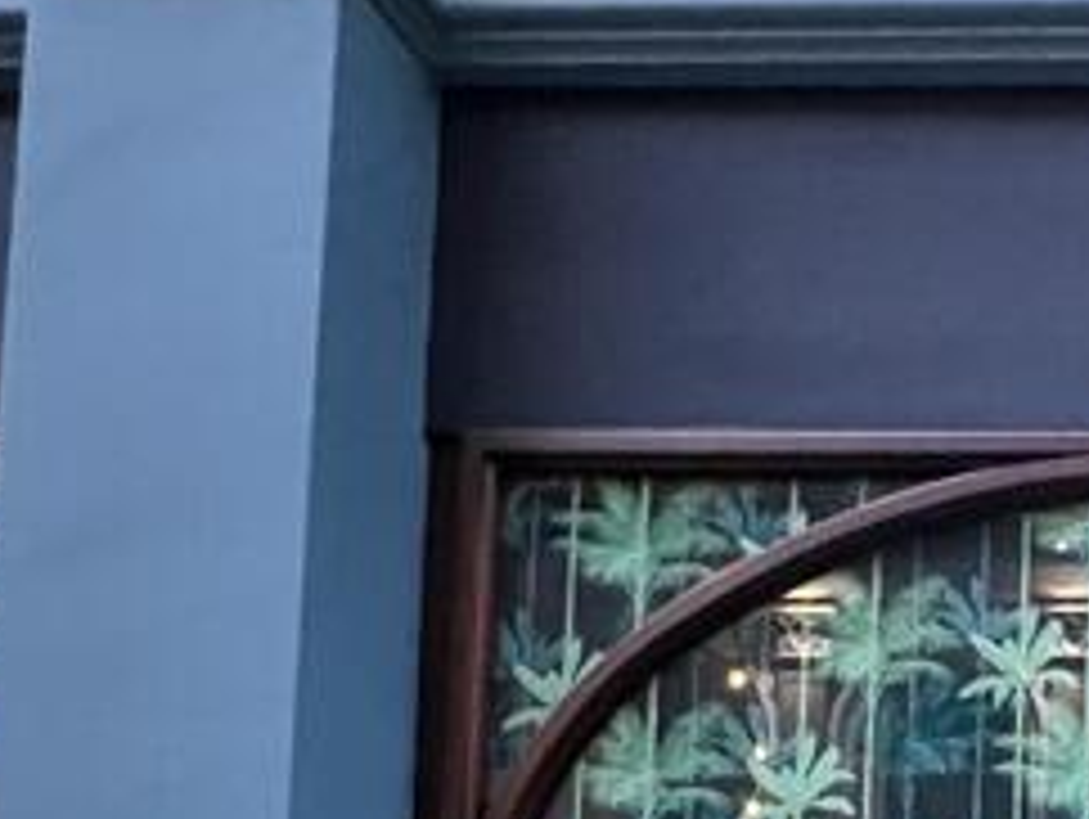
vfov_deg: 19.1
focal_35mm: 55
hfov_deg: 24.6
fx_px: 1732
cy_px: 1530
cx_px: 1732
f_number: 1.8
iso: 640
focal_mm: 1.57
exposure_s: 1/34
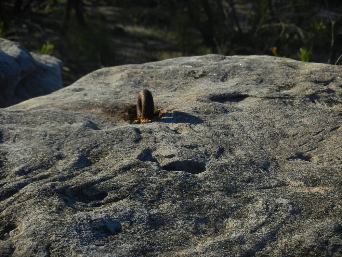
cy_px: 128
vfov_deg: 6.8
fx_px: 2144
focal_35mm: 217
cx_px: 171
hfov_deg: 9.1
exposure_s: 1/800
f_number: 5.3
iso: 160
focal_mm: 39.1
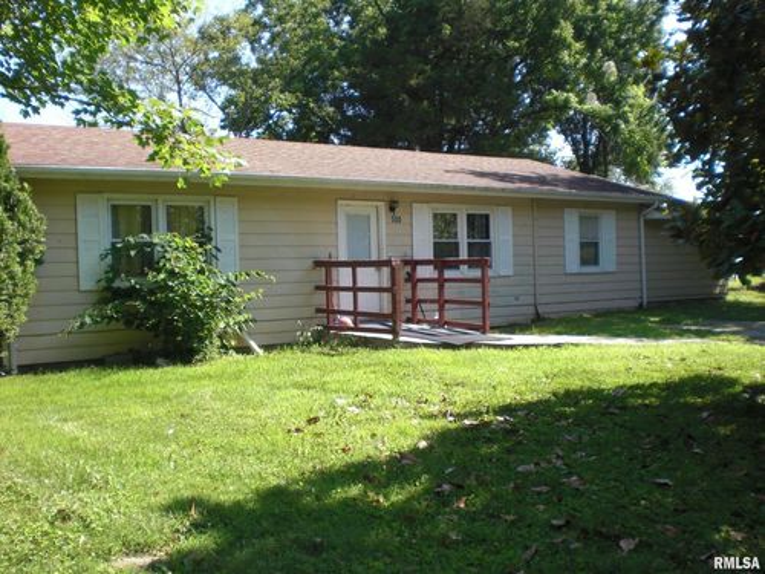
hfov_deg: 49.0
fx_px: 840
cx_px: 382
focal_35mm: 38
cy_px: 287
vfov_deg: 37.7
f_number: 3.1
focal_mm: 6.3
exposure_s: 1/320
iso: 64
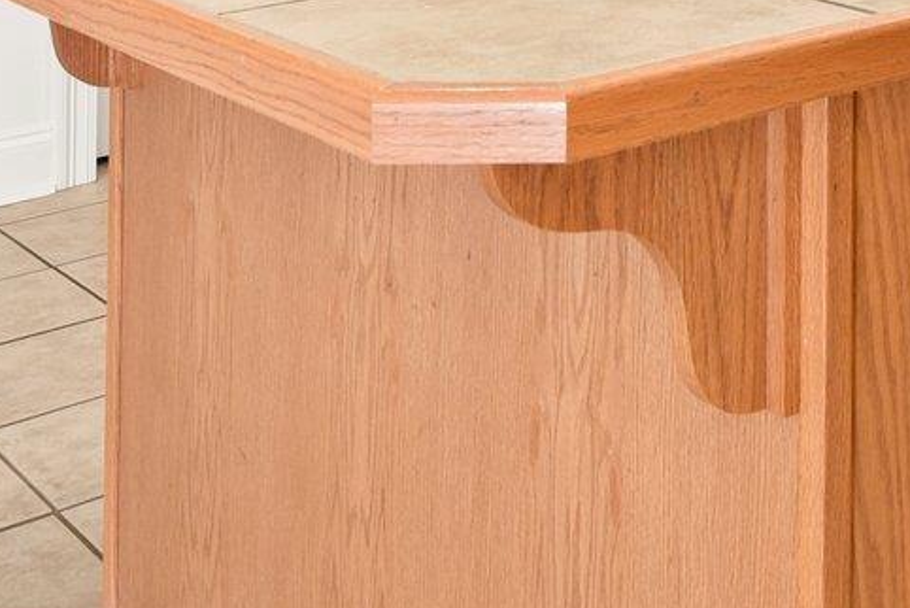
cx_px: 923
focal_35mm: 68
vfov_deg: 17.4
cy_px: -377
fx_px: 1720
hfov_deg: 27.8
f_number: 10
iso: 320
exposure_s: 1/4
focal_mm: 16
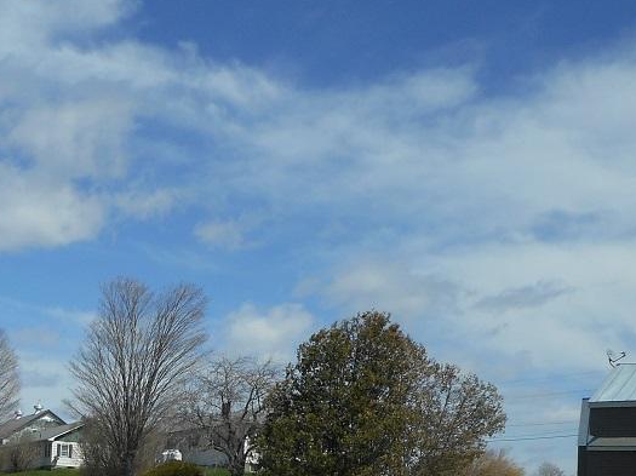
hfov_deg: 31.5
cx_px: 214
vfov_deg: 23.0
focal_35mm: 61
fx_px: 1120
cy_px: 476
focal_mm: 4.5
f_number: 3.7
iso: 80
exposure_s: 1/1250
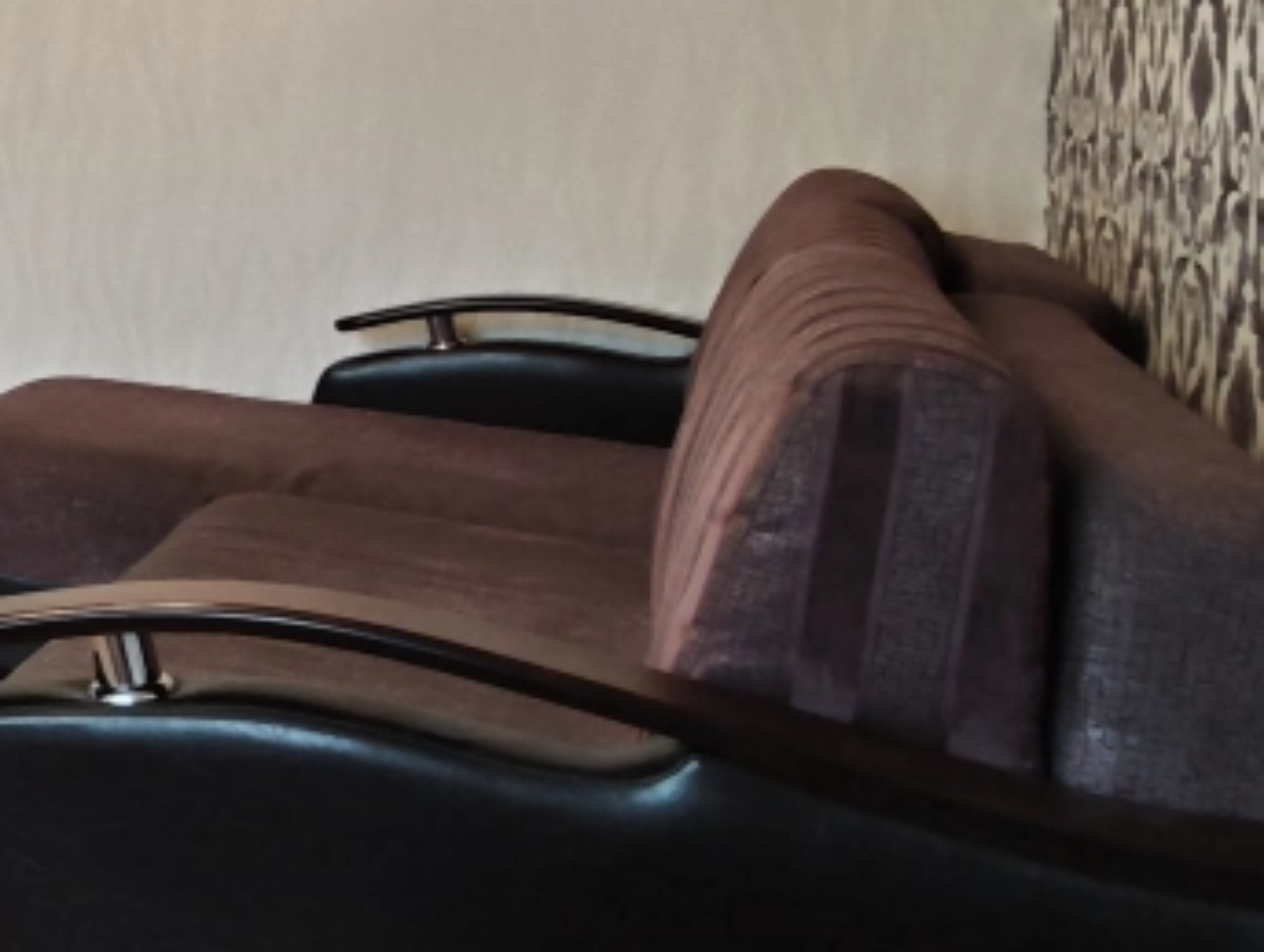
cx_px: -639
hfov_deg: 26.7
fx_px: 1865
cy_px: 74
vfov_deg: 27.5
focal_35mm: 51
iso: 400
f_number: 2.2
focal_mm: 2.16
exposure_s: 1/33.3
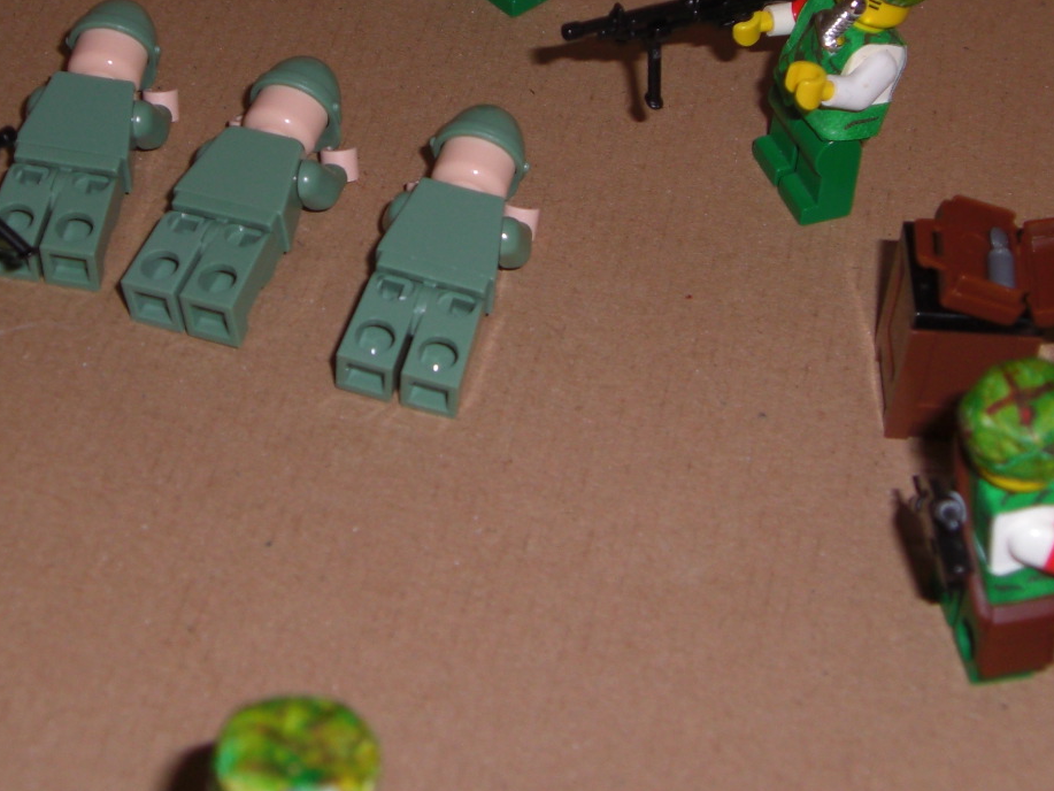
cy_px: 132
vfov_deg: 17.8
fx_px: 2497
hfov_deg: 23.8
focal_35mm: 82
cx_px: 417
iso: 64
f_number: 3
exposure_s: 1/30
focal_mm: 7.6
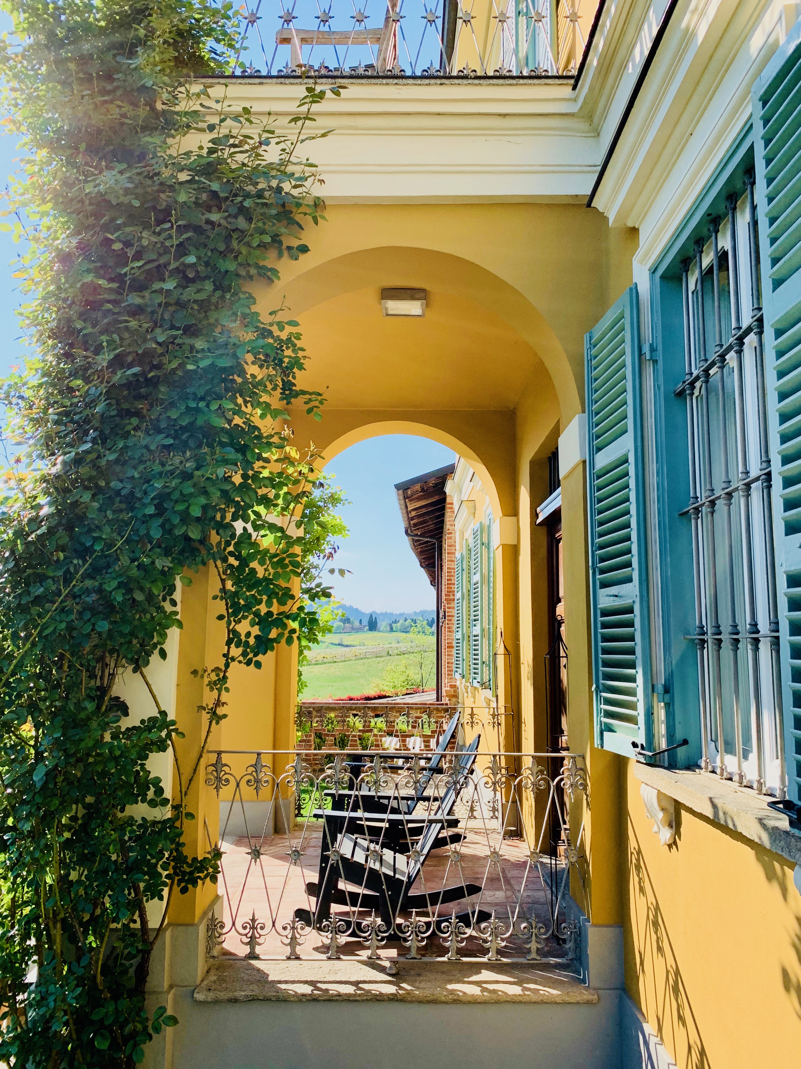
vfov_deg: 67.3
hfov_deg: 53.0
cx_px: 400
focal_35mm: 26
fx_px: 802
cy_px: 534
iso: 25
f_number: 1.8
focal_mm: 4.25
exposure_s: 1/903
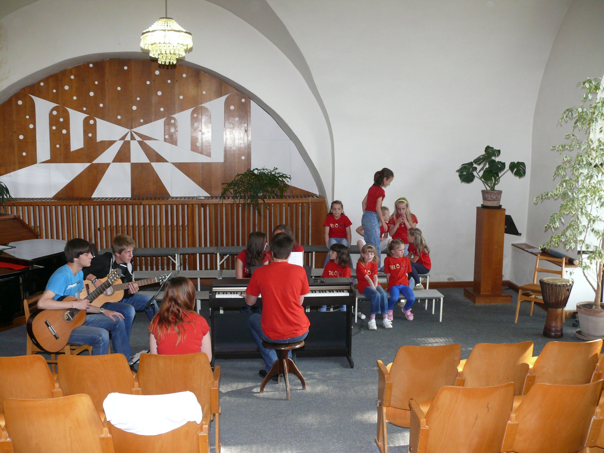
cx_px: 302
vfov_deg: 38.7
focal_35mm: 37
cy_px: 226
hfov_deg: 50.1
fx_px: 646
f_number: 2.8
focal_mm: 7.9
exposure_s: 1/125
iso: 200
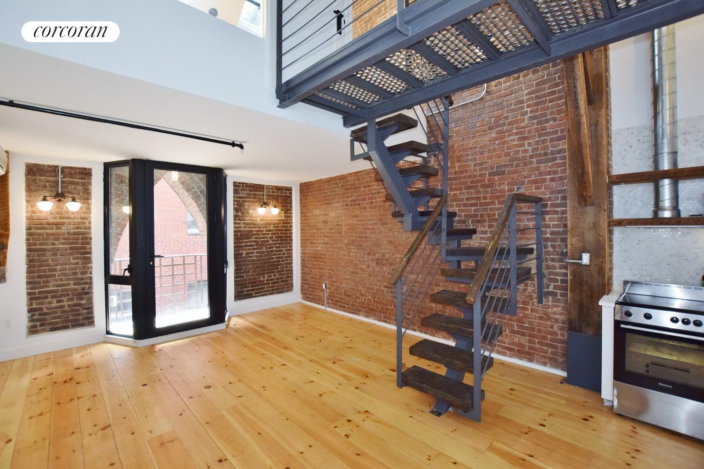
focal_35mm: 15
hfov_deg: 100.4
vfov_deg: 77.3
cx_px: 352
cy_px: 234
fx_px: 293
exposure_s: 1/125
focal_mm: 10
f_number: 5.6
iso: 800
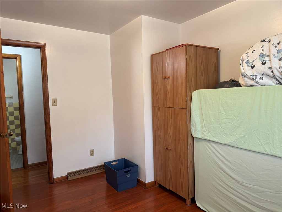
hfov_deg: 71.6
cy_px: 106
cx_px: 141
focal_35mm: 24
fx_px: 196
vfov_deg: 56.8
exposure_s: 1/60
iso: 250
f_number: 1.78
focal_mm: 6.76
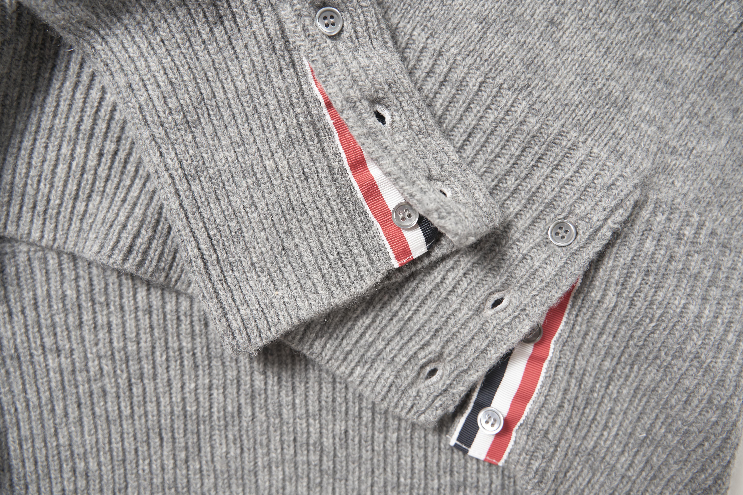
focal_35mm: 28
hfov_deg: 65.5
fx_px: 578
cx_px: 372
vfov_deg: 46.4
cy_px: 248
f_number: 4
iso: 400
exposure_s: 1/60
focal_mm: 28
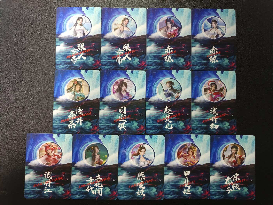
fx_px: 189
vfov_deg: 56.8
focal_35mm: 24
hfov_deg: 71.6
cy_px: 102
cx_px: 136
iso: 1175
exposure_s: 1/33.3
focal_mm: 5.31
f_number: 1.7
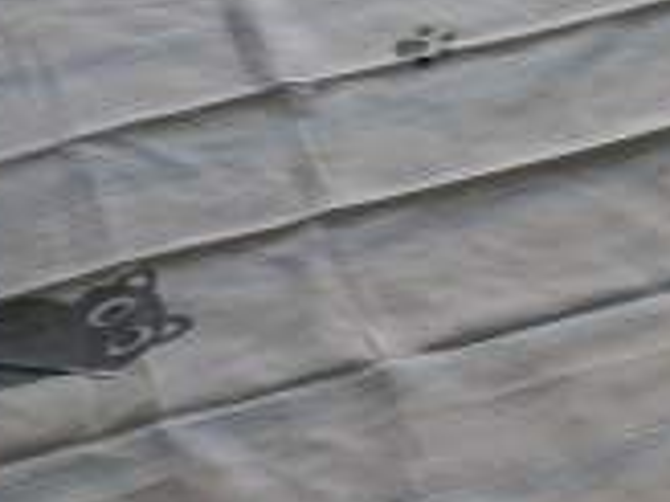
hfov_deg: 13.7
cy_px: -700
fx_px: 2265
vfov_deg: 10.8
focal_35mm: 117
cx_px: 1442
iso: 55
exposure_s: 1/100
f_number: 1.8
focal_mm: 4.68
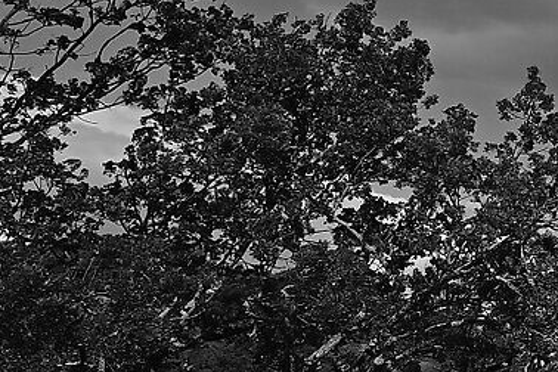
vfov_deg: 15.2
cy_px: 27
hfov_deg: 12.6
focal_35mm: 89
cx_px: 1547
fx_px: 1379
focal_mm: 14
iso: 100
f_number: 8
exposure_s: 1/750
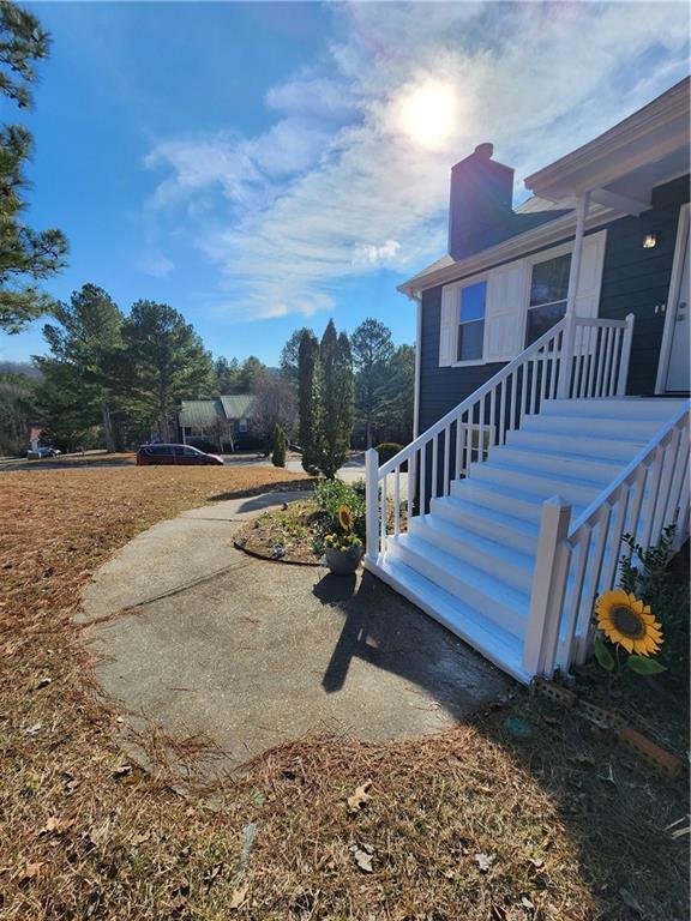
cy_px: 460
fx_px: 346
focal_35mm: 13
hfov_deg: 89.9
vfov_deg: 106.2
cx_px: 346
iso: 50
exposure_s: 1/3100
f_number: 2.2
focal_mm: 2.2
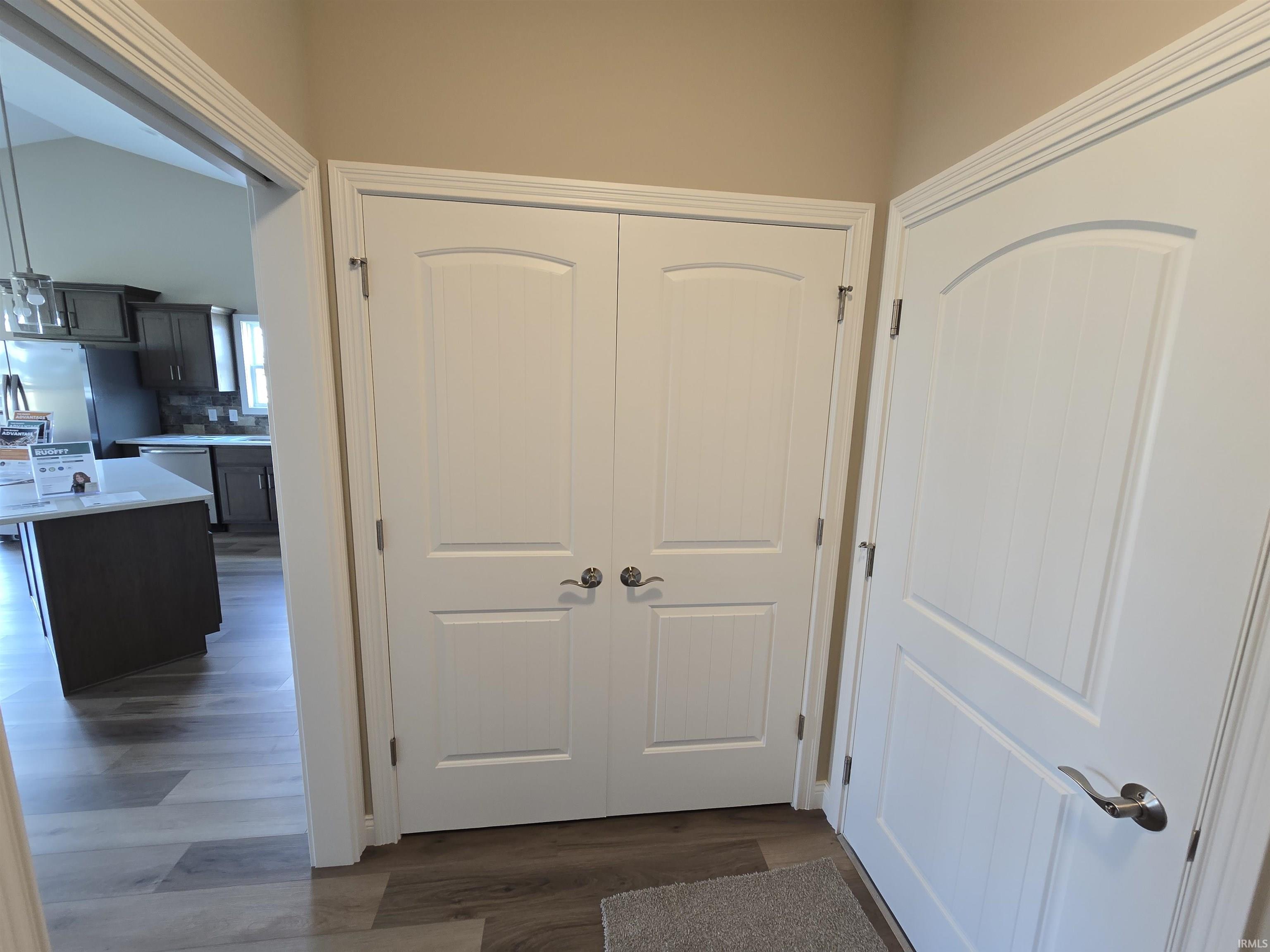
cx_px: 635
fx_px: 477
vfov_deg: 89.9
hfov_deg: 106.2
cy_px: 476
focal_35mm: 13
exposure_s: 1/60
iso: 125
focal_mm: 2.2
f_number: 2.2
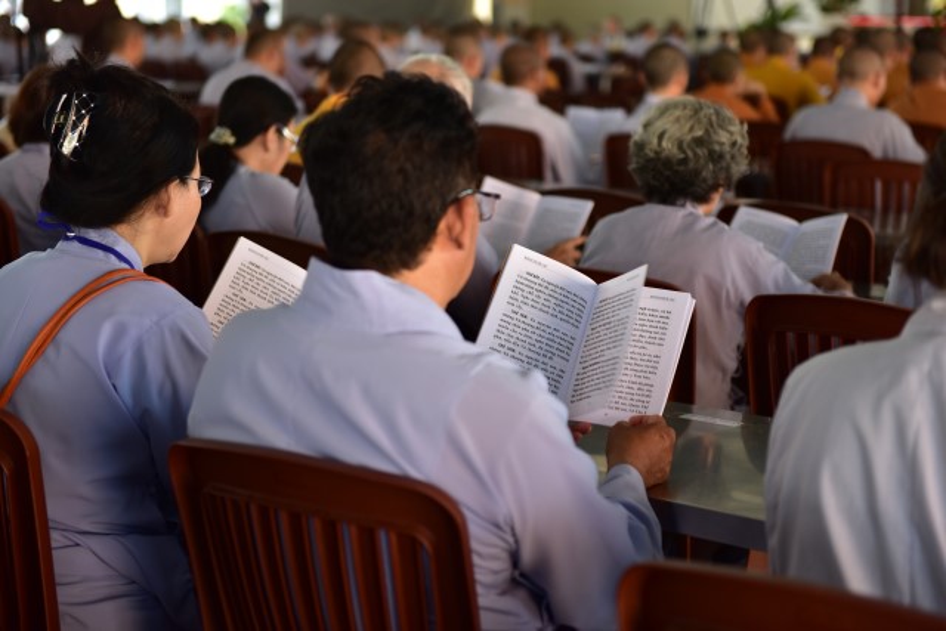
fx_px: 1840
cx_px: 473
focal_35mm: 70
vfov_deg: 19.5
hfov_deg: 28.8
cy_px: 316
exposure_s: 1/125
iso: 320
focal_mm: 70
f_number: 2.8
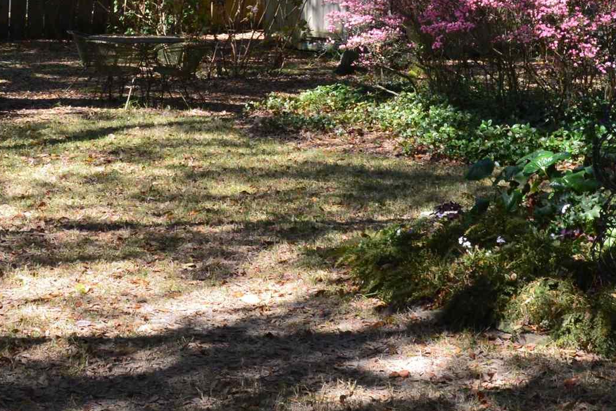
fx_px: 1369
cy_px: 32
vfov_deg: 16.8
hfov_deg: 25.3
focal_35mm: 80
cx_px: 364
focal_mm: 18
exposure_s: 1/160
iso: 400
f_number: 9
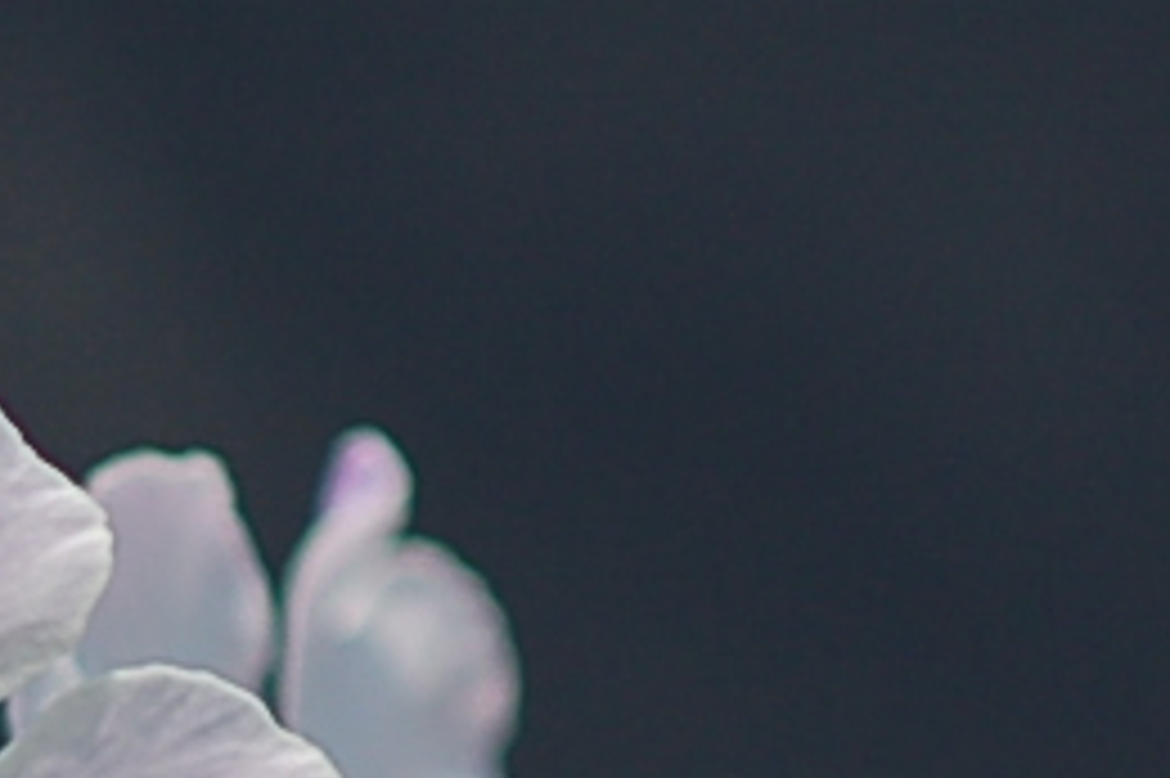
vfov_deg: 1.5
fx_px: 29552
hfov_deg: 2.3
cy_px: 1740
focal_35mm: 910
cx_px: -238
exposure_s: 1/4000
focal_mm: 105
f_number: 3.2
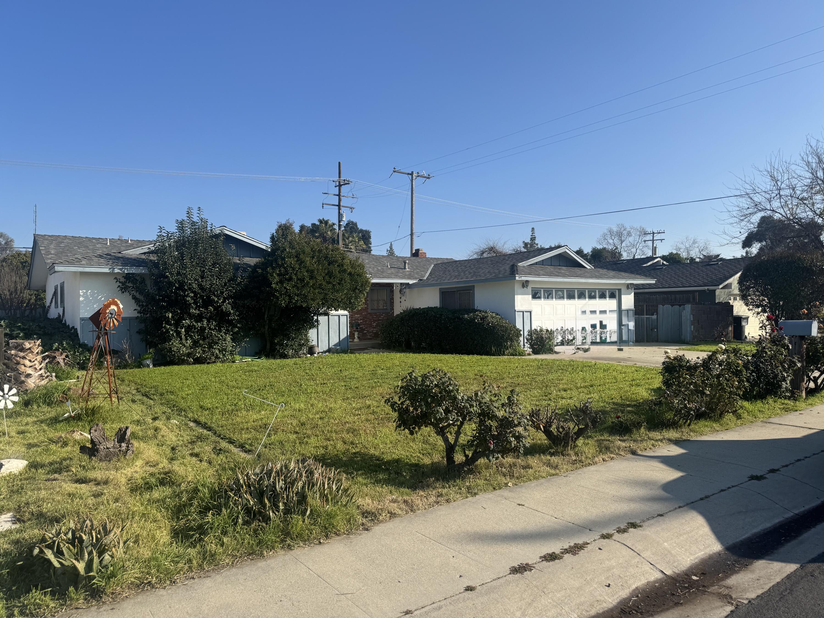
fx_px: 571
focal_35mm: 24
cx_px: 412
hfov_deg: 71.6
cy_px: 309
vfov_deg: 56.8
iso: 80
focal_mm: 6.76
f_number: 1.78
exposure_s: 1/4310
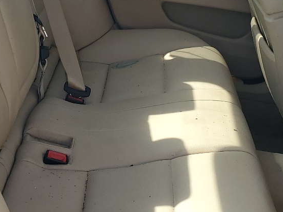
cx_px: 107
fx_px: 613
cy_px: 54
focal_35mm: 75
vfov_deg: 19.5
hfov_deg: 25.9
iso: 50
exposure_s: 1/625
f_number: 1.5
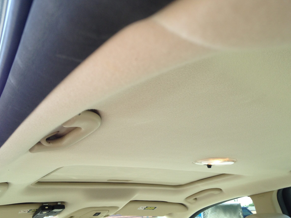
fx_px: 319
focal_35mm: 38
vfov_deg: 37.7
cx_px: 153
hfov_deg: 49.0
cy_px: 110
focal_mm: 4.28
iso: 50
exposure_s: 1/351
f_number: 2.4
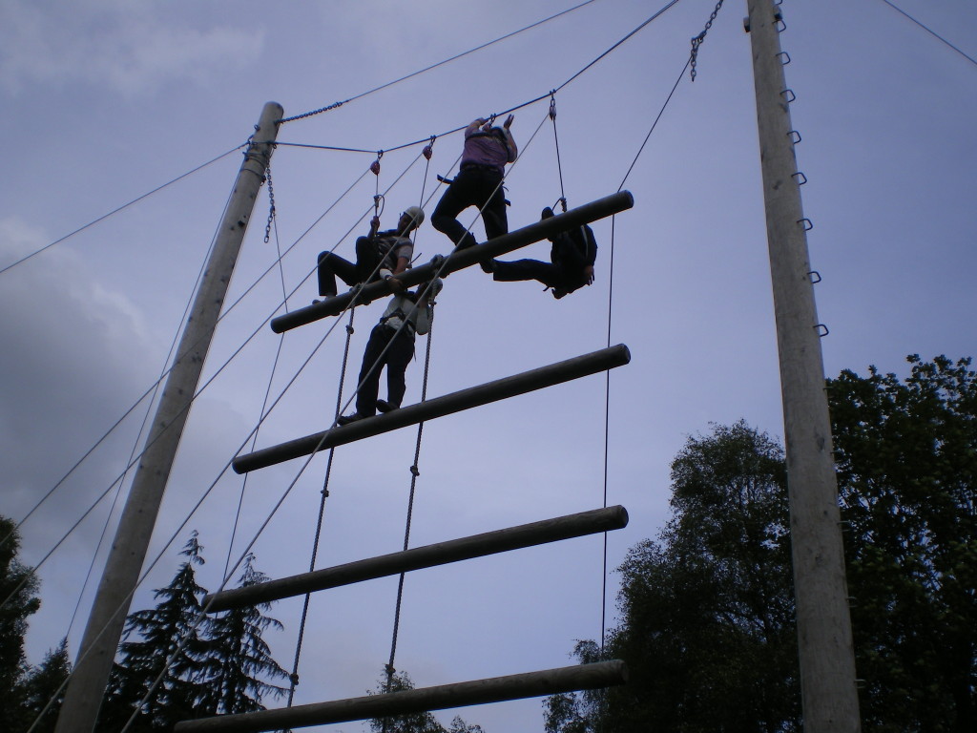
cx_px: 488
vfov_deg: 37.7
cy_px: 366
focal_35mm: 38
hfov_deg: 49.0
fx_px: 1073
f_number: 4.6
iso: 64
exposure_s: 1/800
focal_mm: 6.3
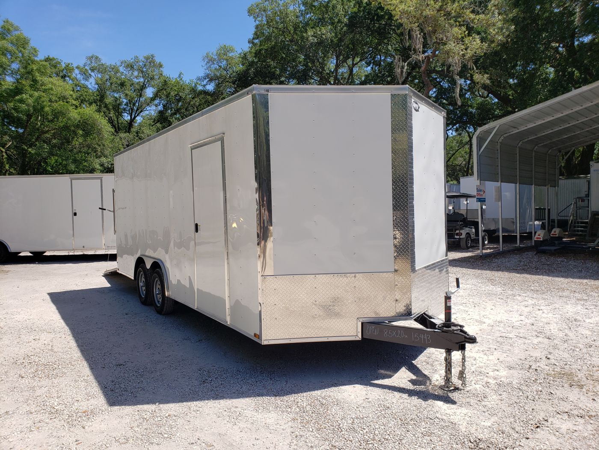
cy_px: 225
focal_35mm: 26
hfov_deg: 67.3
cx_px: 300
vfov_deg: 53.1
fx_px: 450
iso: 50
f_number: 2.4
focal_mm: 4.3
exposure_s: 1/1308
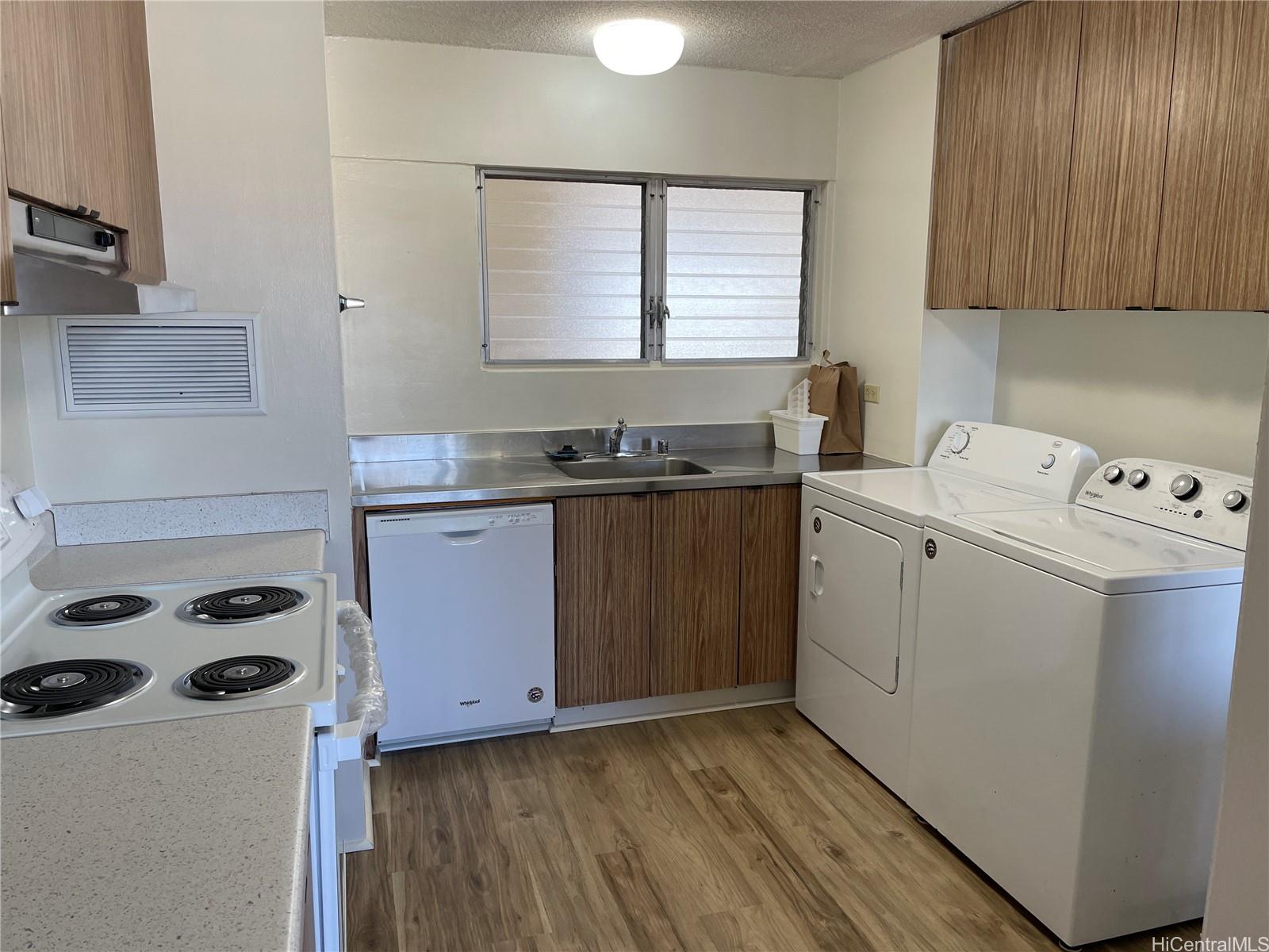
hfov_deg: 67.3
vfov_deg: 53.1
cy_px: 476
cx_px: 634
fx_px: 953
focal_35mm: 26
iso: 64
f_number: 1.6
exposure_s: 1/120
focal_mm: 4.2
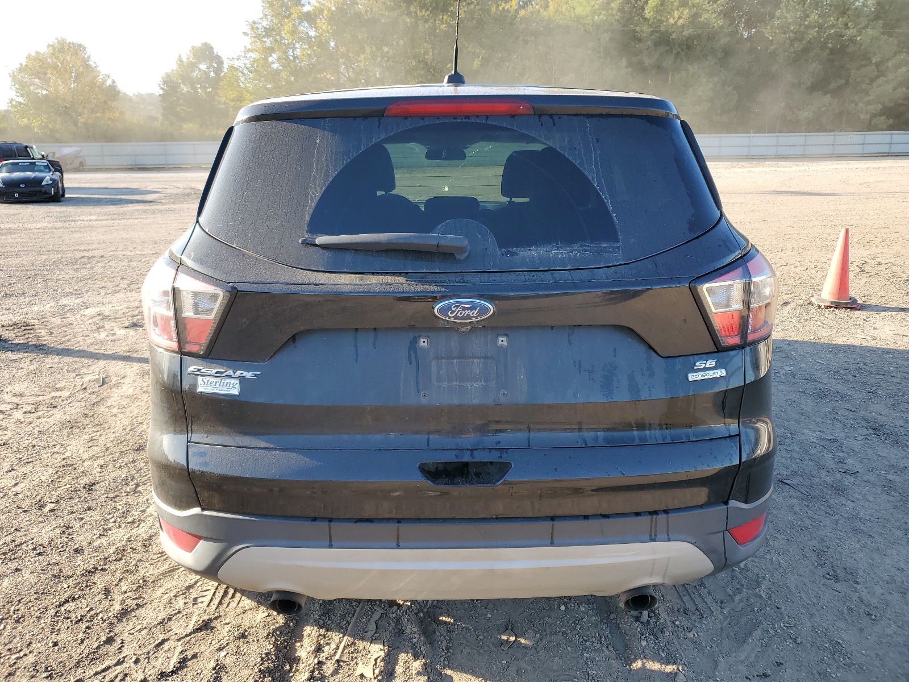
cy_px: 341
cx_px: 454
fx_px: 683
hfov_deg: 67.3
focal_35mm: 26
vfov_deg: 53.1
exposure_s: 1/556
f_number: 1.5
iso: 50
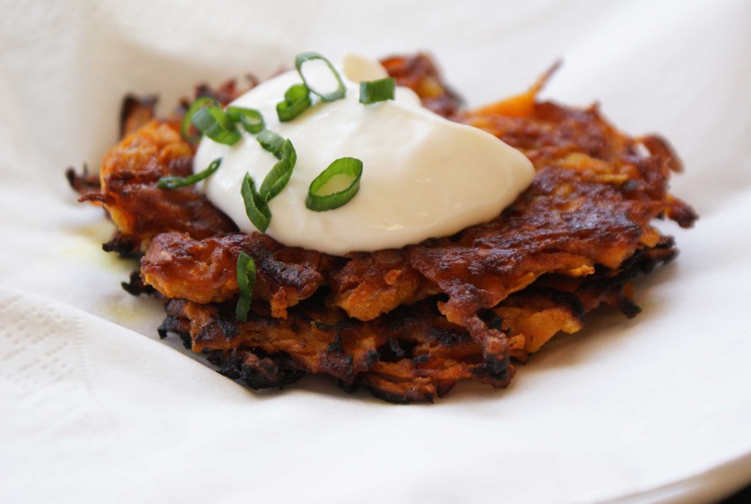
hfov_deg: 19.4
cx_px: 376
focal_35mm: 105
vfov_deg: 13.1
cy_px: 252
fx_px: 2194
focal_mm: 70
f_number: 5.6
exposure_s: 1/30
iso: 400
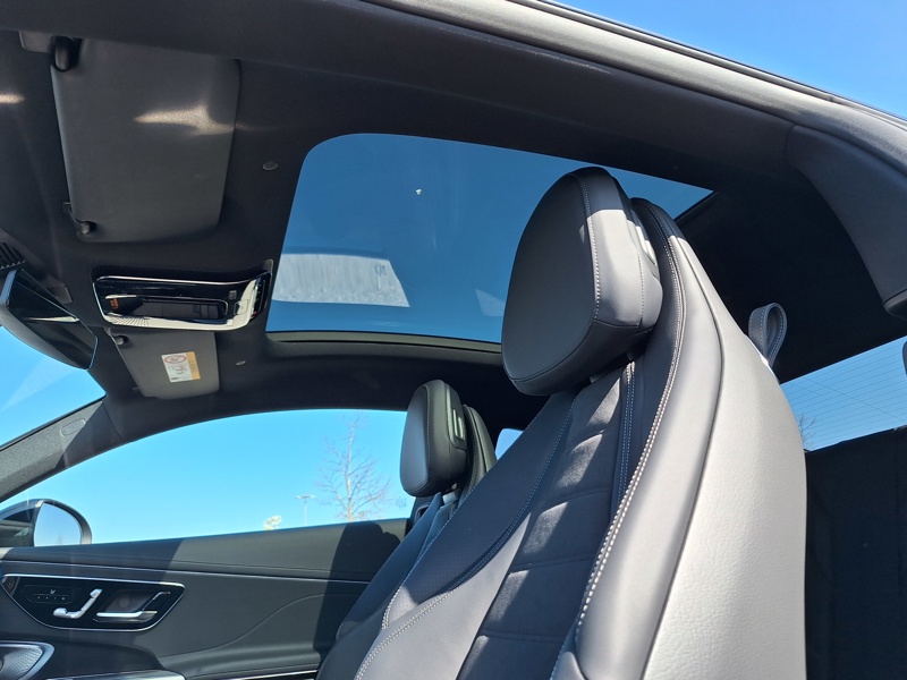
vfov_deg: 58.9
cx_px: 454
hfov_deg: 73.9
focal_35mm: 23
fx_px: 603
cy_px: 340
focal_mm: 5.54
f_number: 1.8
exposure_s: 1/499
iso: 40
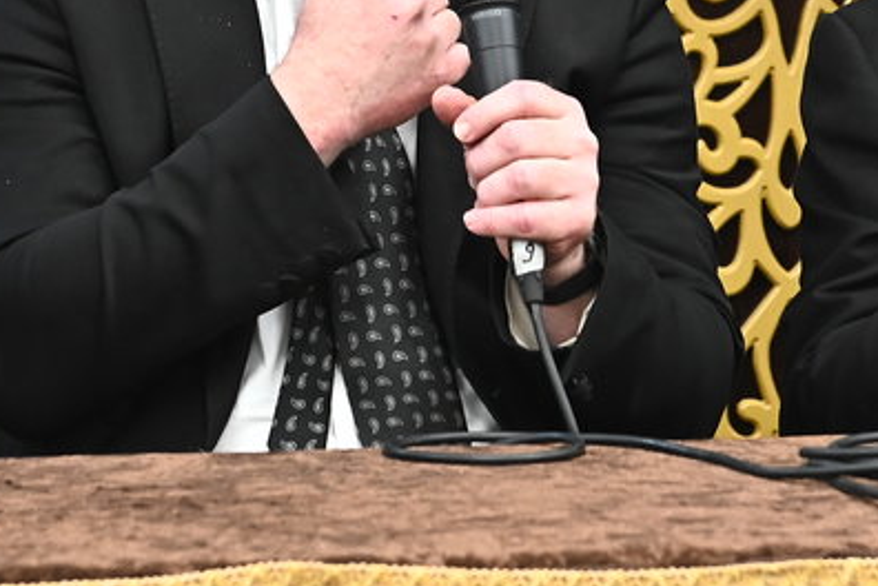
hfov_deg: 9.4
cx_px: 457
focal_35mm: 219
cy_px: -159
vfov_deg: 6.2
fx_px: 5341
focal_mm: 62
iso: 2000
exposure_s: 1/200
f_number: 5
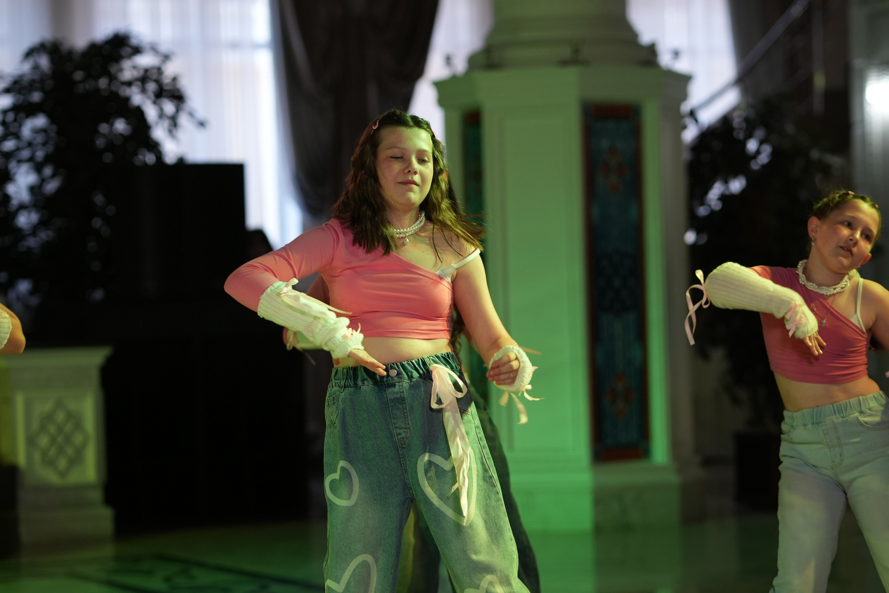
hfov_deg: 18.4
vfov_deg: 12.3
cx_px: 480
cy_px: 307
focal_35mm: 111
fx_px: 2741
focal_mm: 85
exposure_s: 1/400
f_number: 2.2
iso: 800
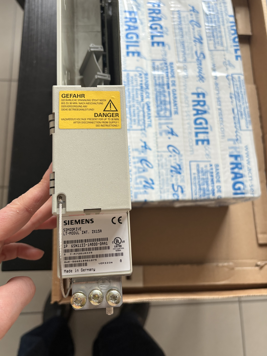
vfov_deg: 61.6
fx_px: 298
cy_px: 162
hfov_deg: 48.2
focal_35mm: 29
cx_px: 135
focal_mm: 5.96
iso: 125
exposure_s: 1/121
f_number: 1.6
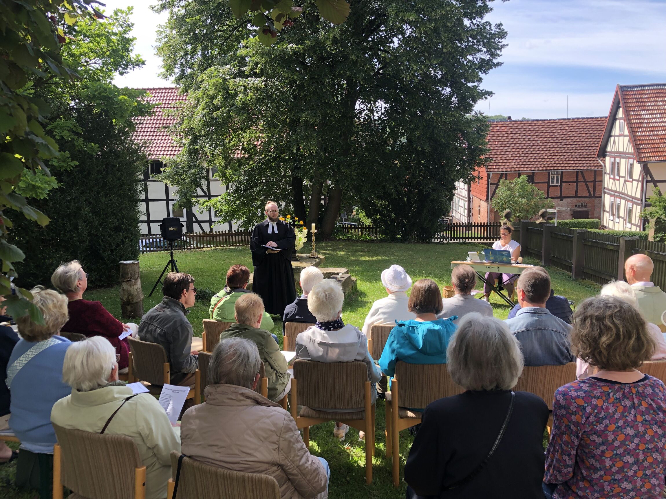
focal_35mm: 28
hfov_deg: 63.4
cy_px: 250
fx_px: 539
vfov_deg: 49.7
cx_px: 333
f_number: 1.8
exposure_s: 1/326
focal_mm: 3.99
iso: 20
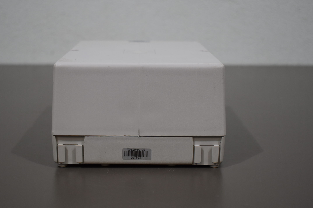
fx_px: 496
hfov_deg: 35.0
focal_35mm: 57
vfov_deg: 23.8
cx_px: 147
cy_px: 110
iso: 640
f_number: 4.5
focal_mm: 32
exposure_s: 1/250
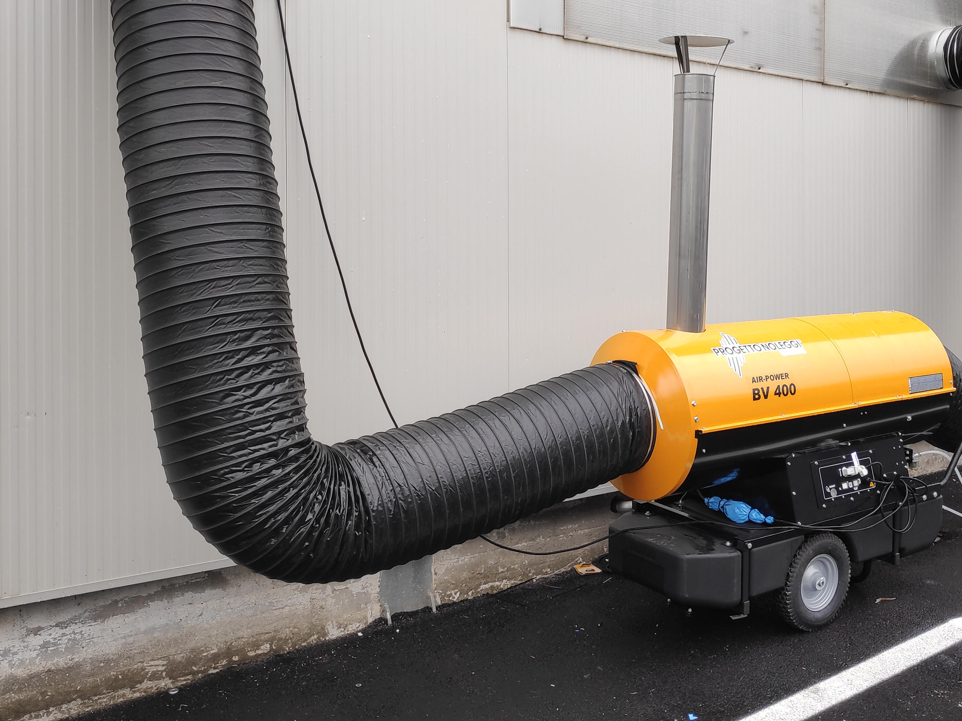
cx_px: 594
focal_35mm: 30
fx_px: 834
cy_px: 268
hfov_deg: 59.3
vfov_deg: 46.4
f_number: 1.9
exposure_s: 1/127
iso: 100
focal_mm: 3.94
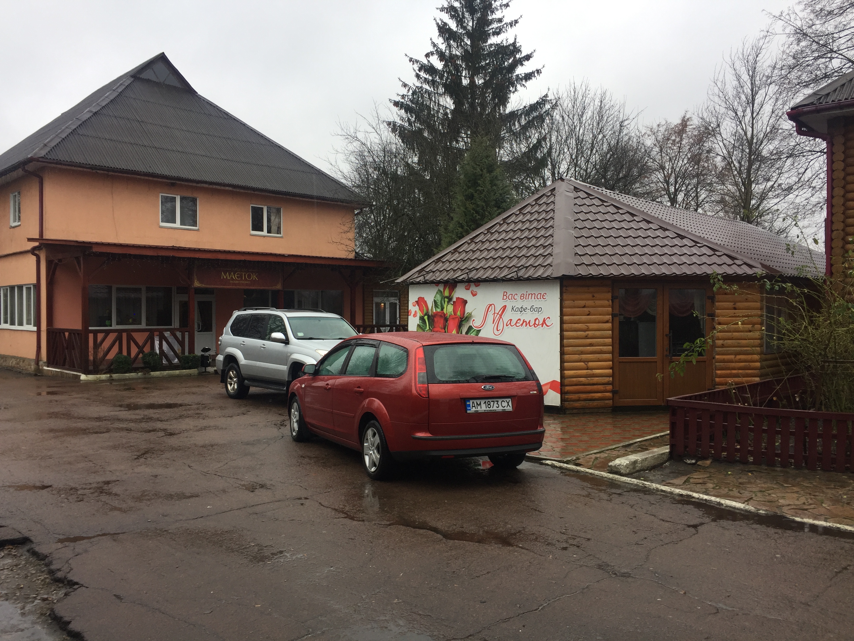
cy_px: 320
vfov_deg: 48.2
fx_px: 715
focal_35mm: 29
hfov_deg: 61.7
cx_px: 427
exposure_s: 1/50
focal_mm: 4.15
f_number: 2.2
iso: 32
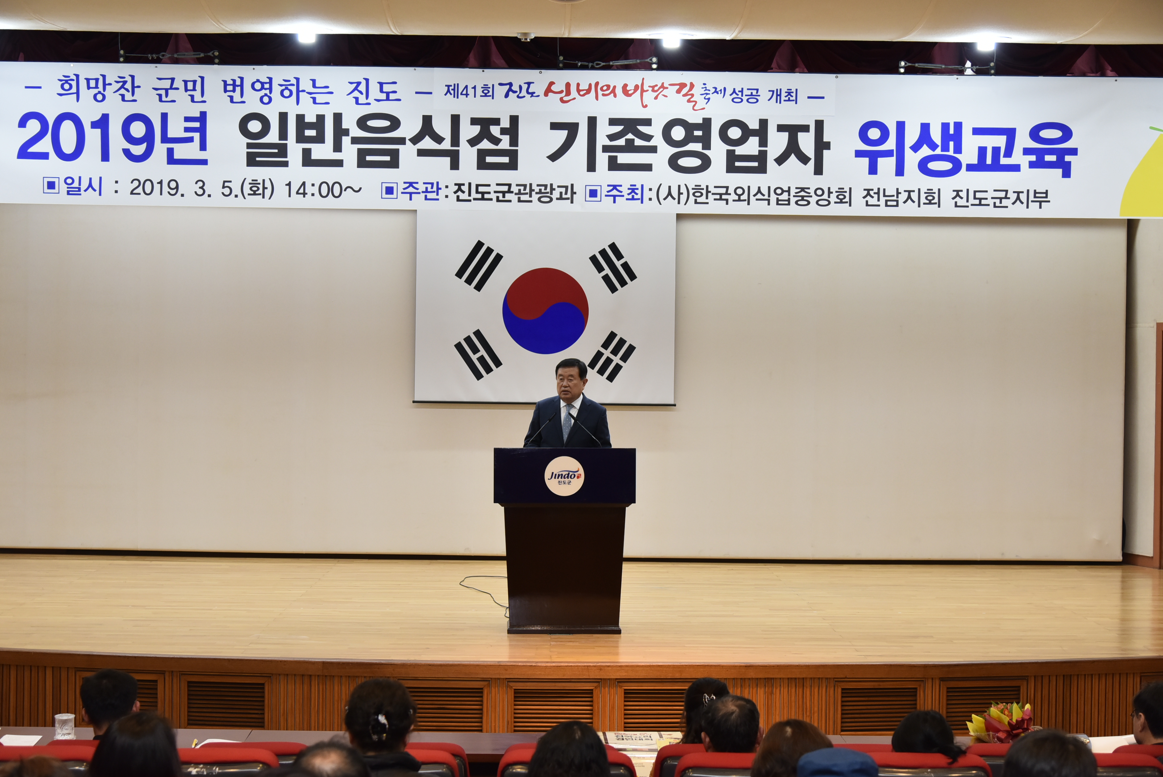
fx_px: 1680
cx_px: 560
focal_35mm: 52
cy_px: 400
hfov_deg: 38.2
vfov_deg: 26.0
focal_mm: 50
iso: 1000
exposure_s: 1/125
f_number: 4.5
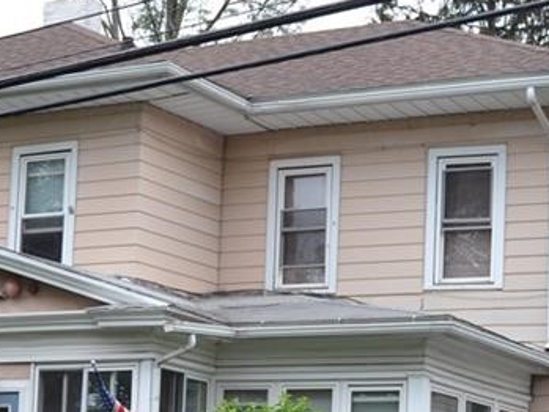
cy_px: 414
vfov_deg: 13.3
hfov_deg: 17.7
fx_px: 1745
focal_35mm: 110
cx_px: 102
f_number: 7.1
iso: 100
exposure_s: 1/200
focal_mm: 26
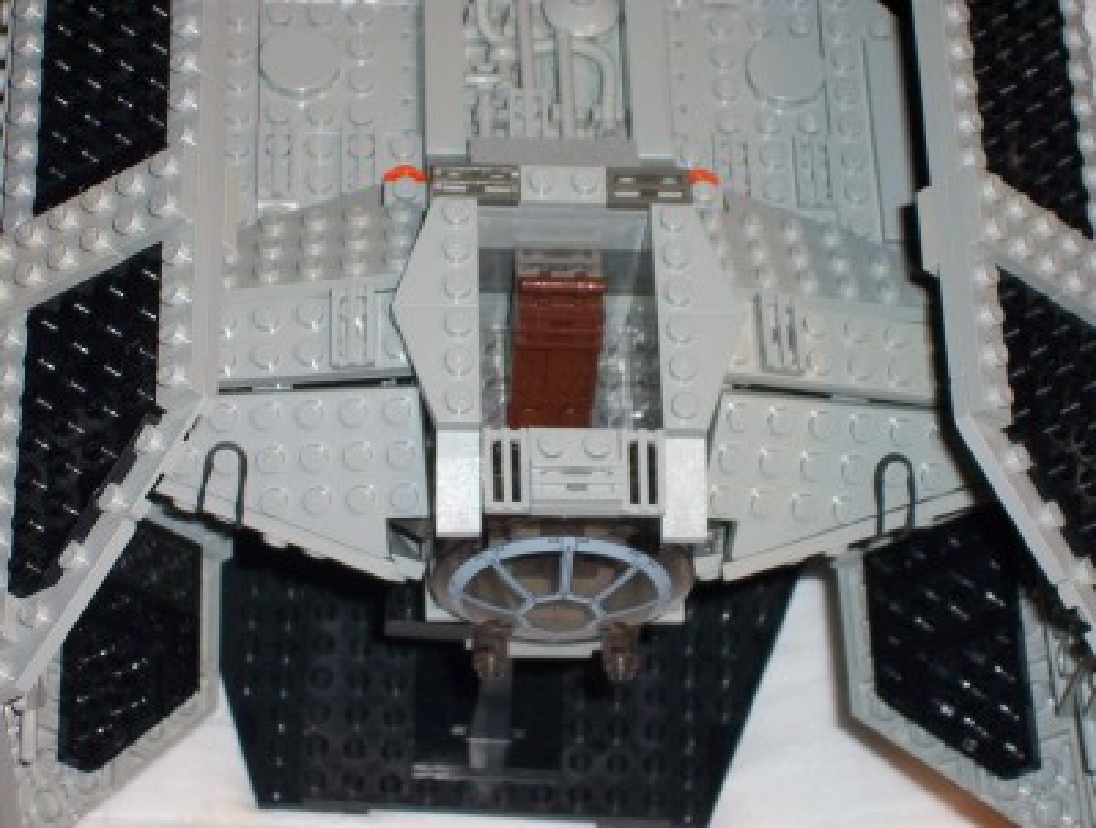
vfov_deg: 12.0
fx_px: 3935
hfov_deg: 15.9
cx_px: 548
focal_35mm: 124
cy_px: 414
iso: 140
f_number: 4.62
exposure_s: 1/125
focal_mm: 16.3
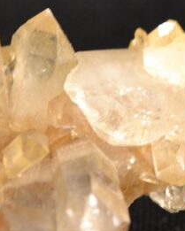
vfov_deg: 4.1
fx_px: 3207
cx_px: -72
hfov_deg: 3.3
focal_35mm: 469
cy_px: 127
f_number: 6.3
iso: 100
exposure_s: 1/10
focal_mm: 85
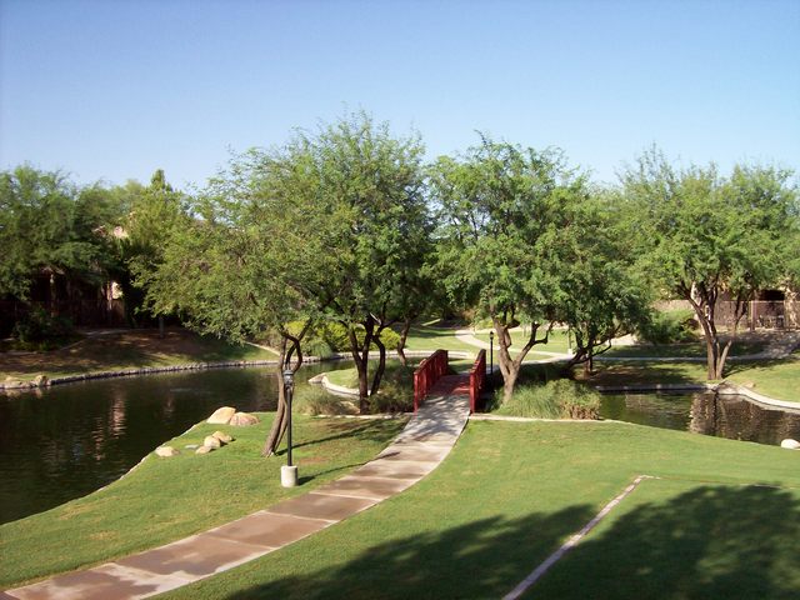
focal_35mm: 36
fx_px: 832
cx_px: 400
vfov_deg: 39.7
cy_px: 300
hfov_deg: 51.4
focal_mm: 6
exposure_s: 1/462
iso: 80
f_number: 4.8
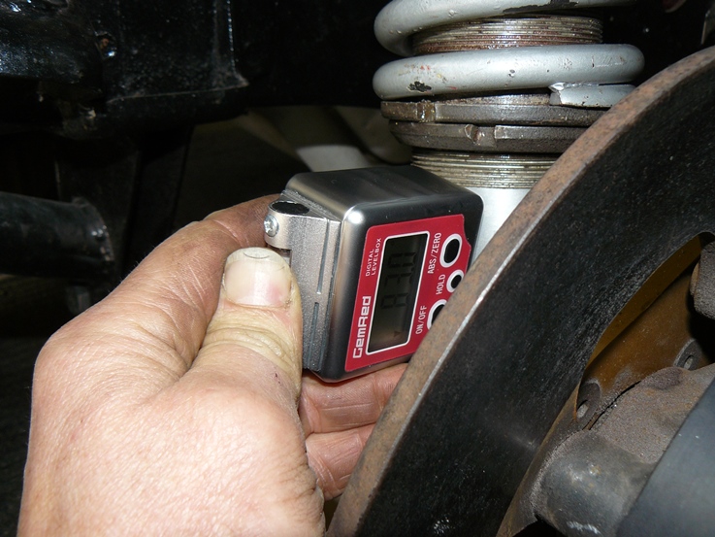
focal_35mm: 36
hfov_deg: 51.3
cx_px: 358
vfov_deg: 39.7
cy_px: 268
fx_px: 744
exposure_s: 1/30
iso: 100
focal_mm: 6
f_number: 4
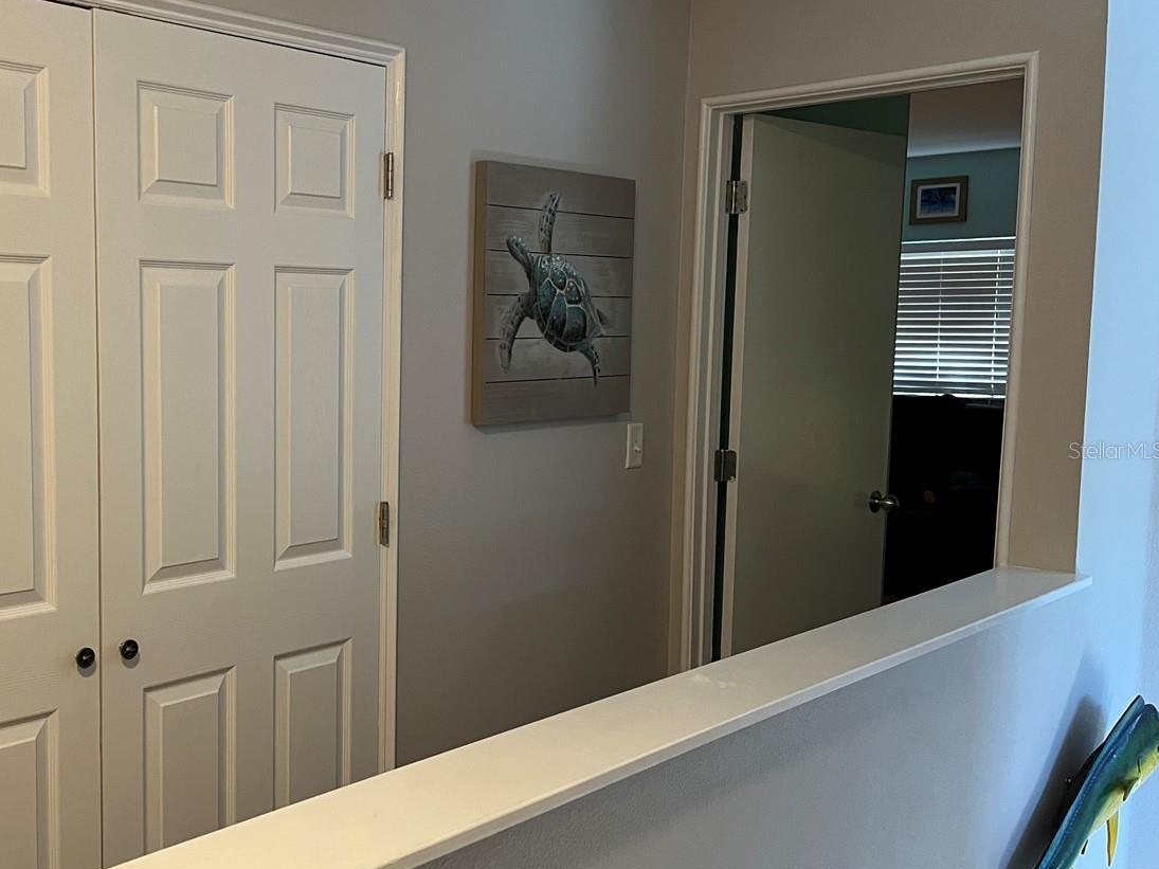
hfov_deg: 47.5
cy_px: 450
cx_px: 322
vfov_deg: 37.7
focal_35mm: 38
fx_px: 1272
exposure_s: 1/60
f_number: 1.6
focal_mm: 5.1
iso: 250
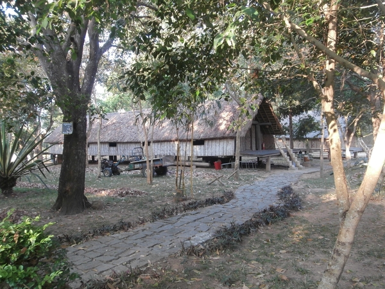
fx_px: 334
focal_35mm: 30
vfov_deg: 46.8
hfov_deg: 60.0
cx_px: 192
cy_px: 144
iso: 200
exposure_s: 1/30
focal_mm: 5.36
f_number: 3.5
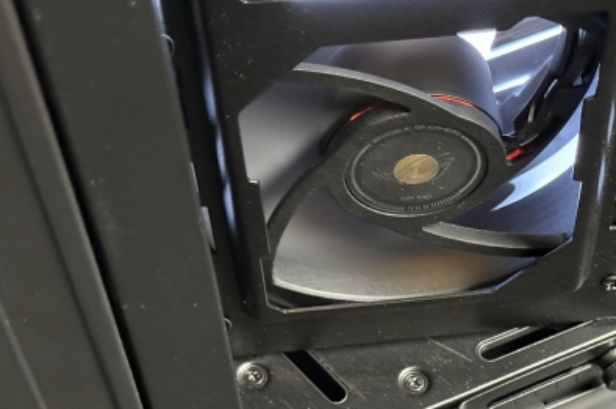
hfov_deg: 23.7
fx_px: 1453
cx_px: 461
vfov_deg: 15.9
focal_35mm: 85
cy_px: 343
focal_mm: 6.76
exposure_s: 1/20
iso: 640
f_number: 1.78
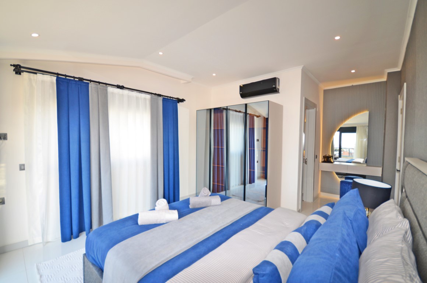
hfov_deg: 100.5
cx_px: 214
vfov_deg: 77.1
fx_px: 178
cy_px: 142
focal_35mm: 15
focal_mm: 10
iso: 200
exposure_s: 1/80
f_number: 4.5
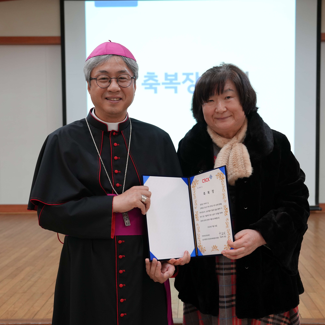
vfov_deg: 36.8
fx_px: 489
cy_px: 163
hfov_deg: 36.8
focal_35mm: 46
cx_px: 179
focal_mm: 36
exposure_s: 1/160
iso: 1250
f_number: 4
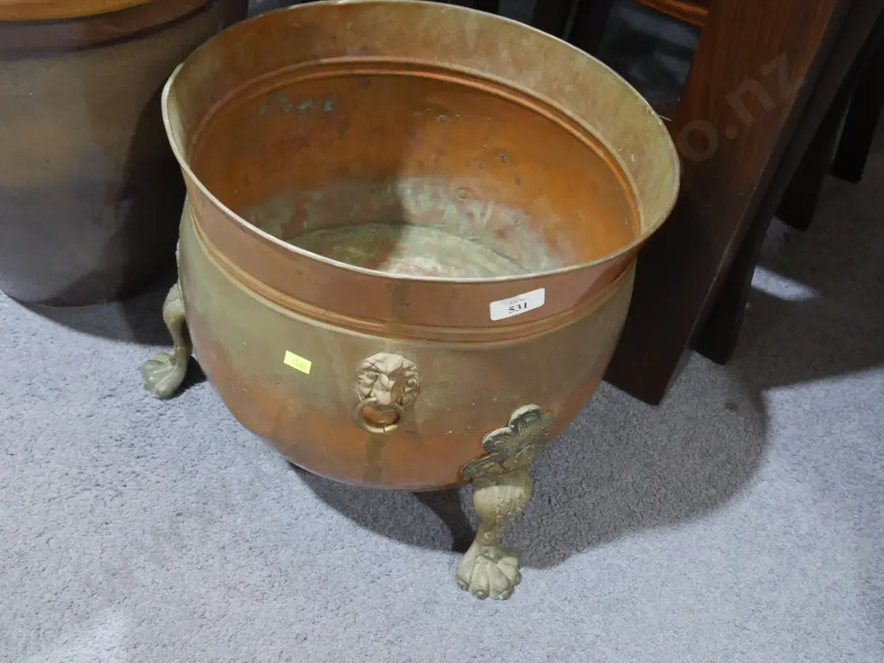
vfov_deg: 37.7
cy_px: 332
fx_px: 970
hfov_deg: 49.0
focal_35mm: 38
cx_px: 442
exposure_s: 1/60
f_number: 5.3
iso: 2500
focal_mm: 19
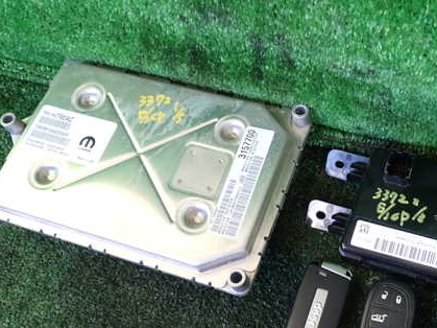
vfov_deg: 33.4
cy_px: 202
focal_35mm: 43
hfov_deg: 43.2
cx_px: 292
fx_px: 543
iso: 200
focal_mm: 5.4
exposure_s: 1/60
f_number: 2.3
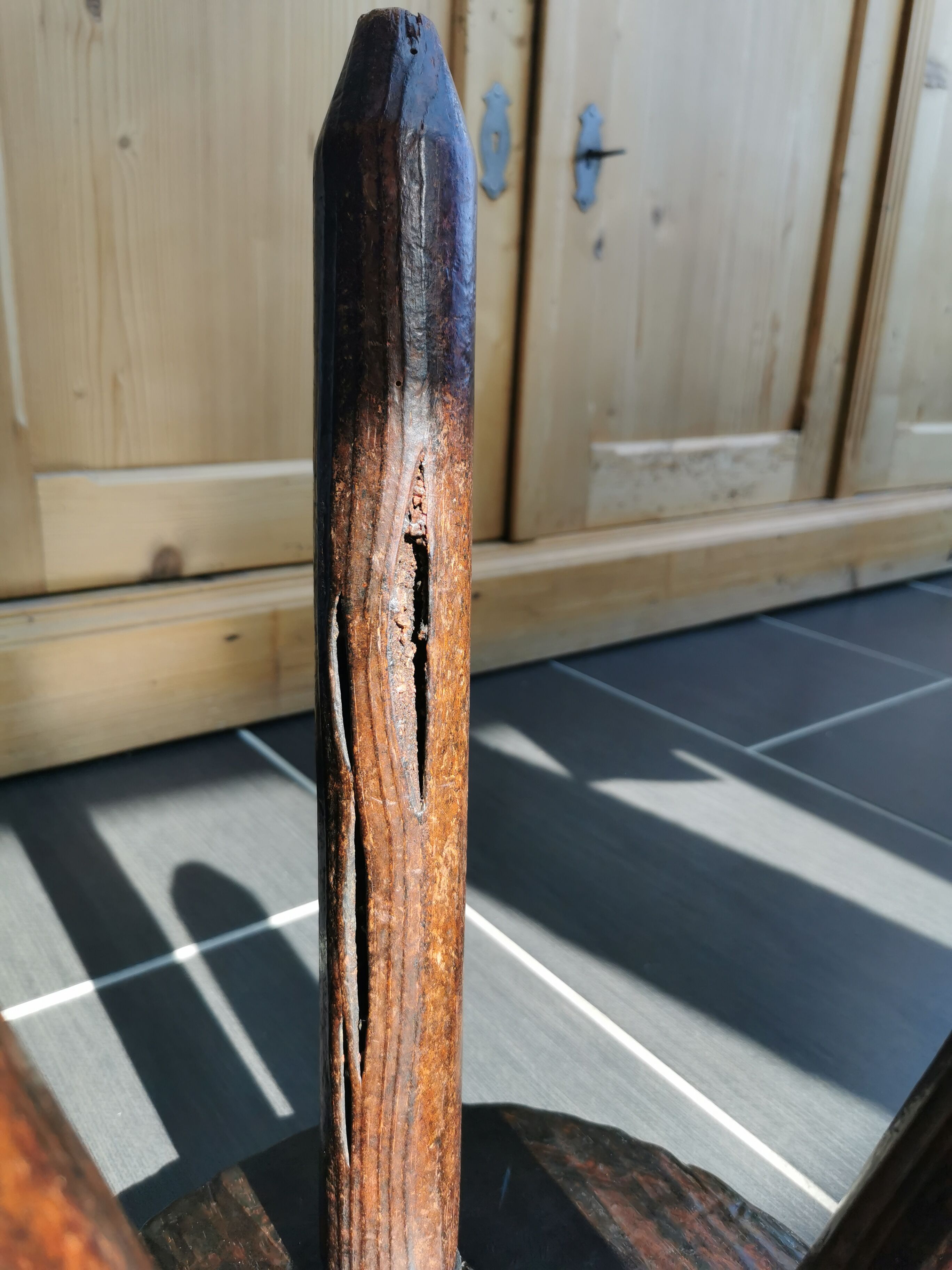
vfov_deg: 65.3
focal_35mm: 27
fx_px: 990
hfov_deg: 51.4
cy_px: 635
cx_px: 476
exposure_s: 1/329
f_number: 1.8
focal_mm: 5.58
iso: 50
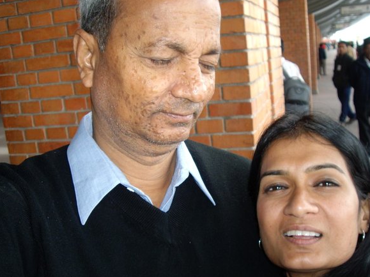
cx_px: 182
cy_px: 141
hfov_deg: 44.8
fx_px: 449
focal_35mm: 42
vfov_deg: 34.3
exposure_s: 1/80
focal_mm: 6.2
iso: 100
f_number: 2.7
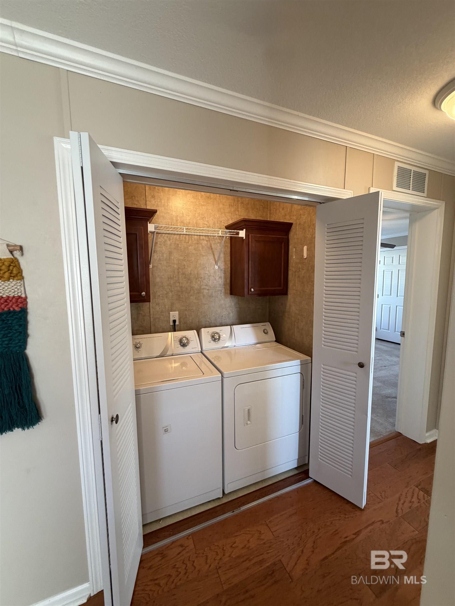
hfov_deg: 85.7
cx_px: 228
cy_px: 303
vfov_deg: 102.1
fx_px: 245
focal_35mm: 14
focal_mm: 2.22
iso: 160
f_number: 2.2
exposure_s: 1/60
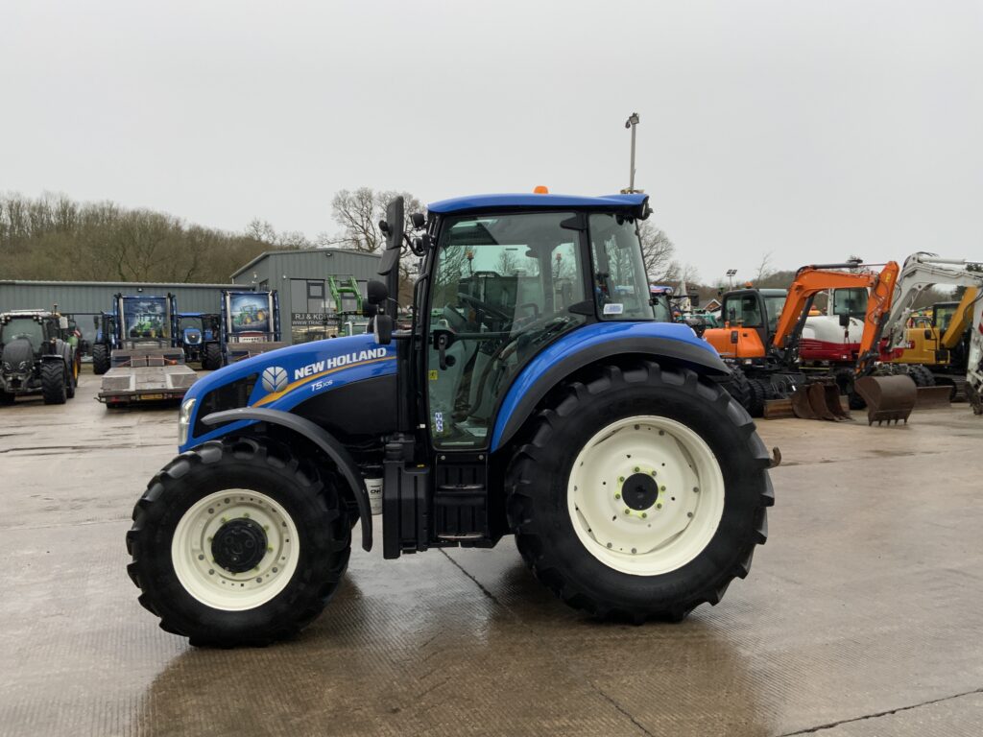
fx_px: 824
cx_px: 492
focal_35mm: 29
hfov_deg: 61.7
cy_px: 368
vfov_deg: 48.2
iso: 25
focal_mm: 3
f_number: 1.8
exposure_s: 1/122
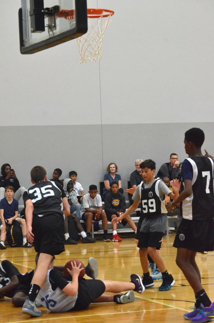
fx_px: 1048
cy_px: 162
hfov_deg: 11.7
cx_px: 107
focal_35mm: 117
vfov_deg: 17.5
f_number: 8
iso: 6400
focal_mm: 78
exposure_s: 1/250
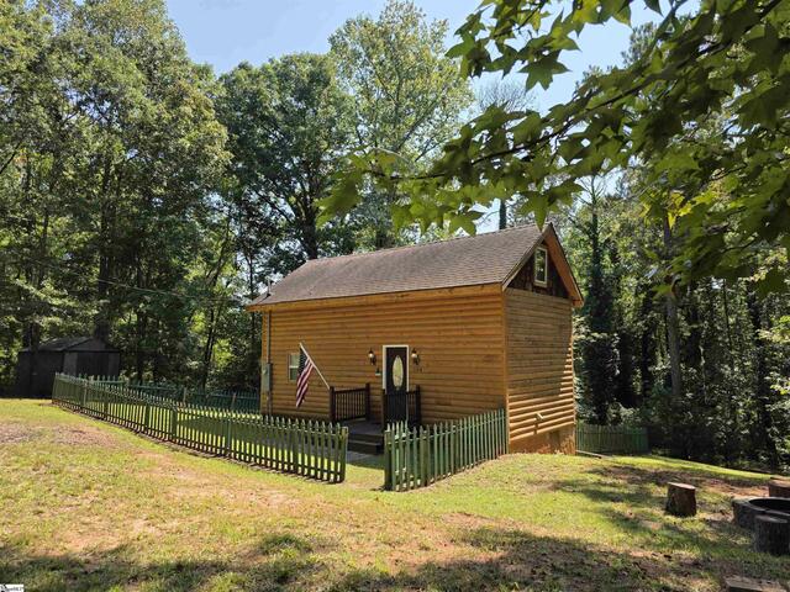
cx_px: 395
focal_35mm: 23
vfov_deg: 58.9
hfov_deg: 73.9
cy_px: 296
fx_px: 525
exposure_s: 1/3211
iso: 80
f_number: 1.7
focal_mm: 6.3
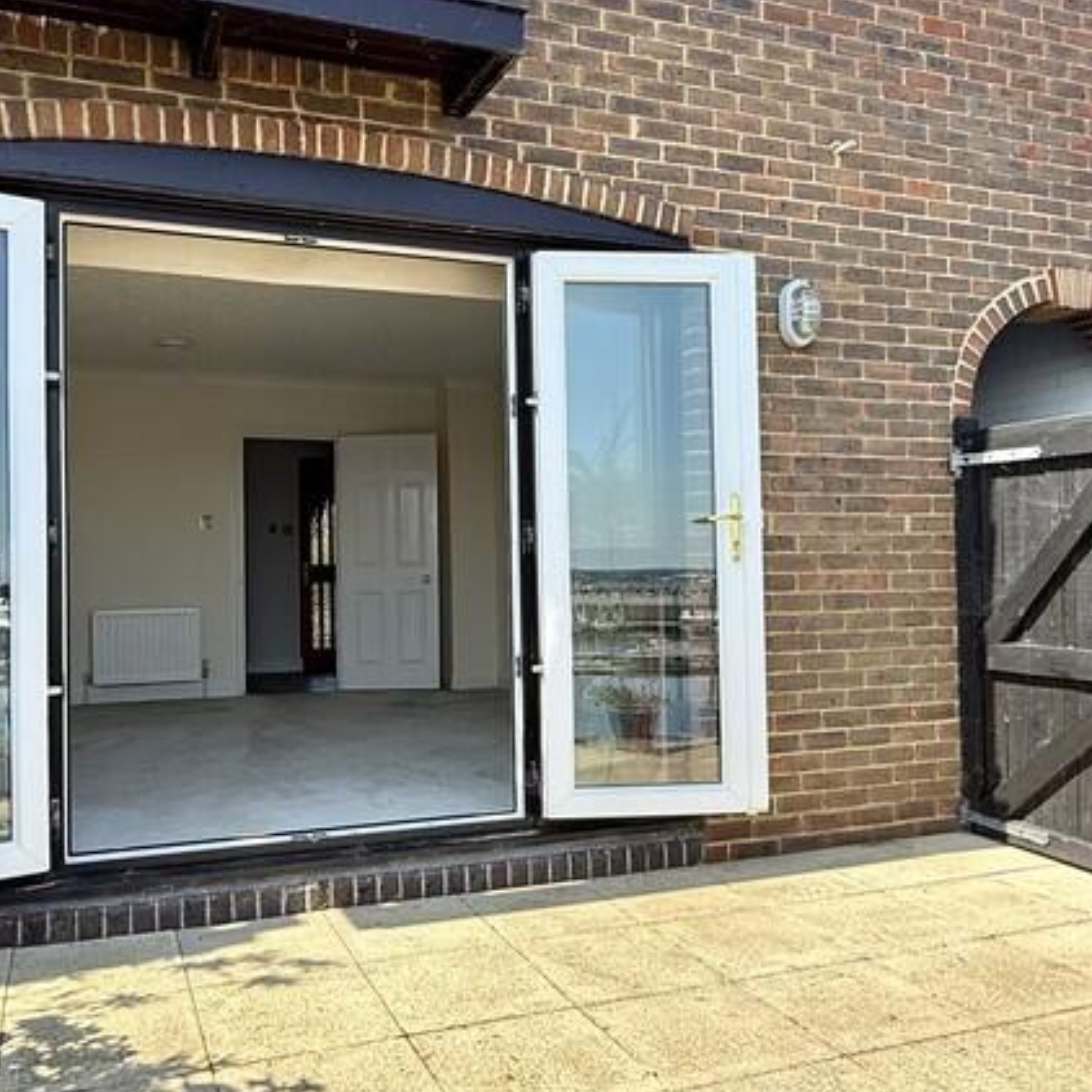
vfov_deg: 54.0
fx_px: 1071
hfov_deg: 53.9
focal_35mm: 30
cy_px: 554
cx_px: 471
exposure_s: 1/664
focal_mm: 2.22
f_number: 2.2
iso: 50
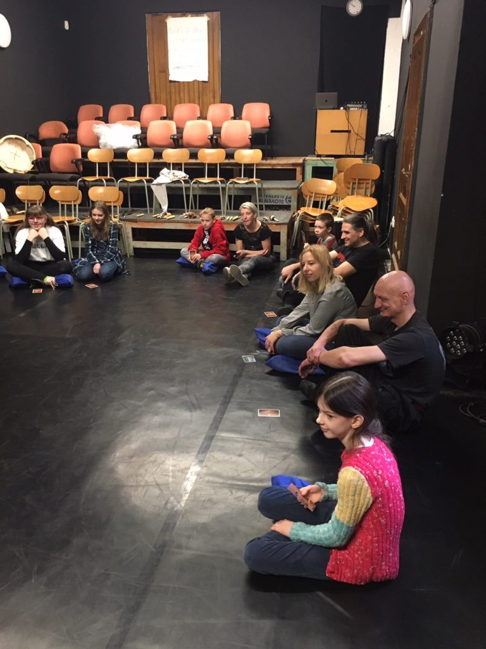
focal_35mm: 29
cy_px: 324
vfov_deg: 61.7
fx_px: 543
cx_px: 243
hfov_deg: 48.2
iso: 200
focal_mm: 4.15
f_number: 2.2
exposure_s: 1/17
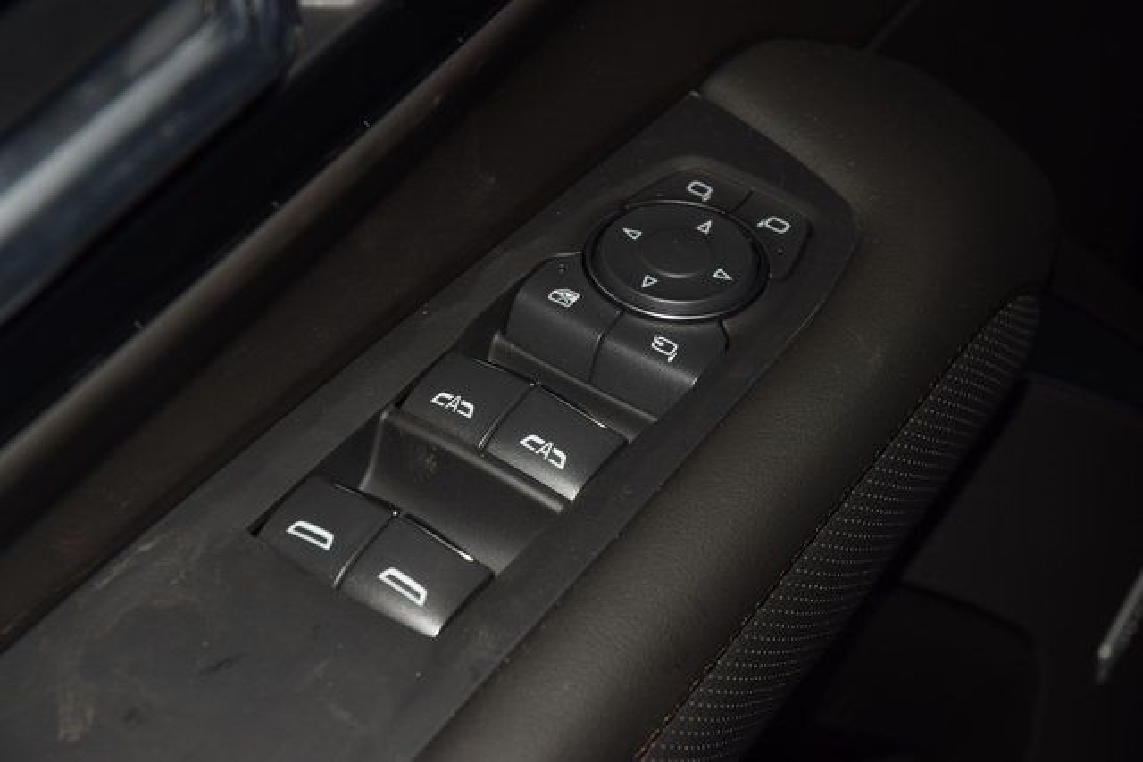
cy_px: 381
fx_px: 3334
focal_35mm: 105
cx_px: 572
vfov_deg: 13.0
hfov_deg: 19.5
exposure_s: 1/125
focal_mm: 70
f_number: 8
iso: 100
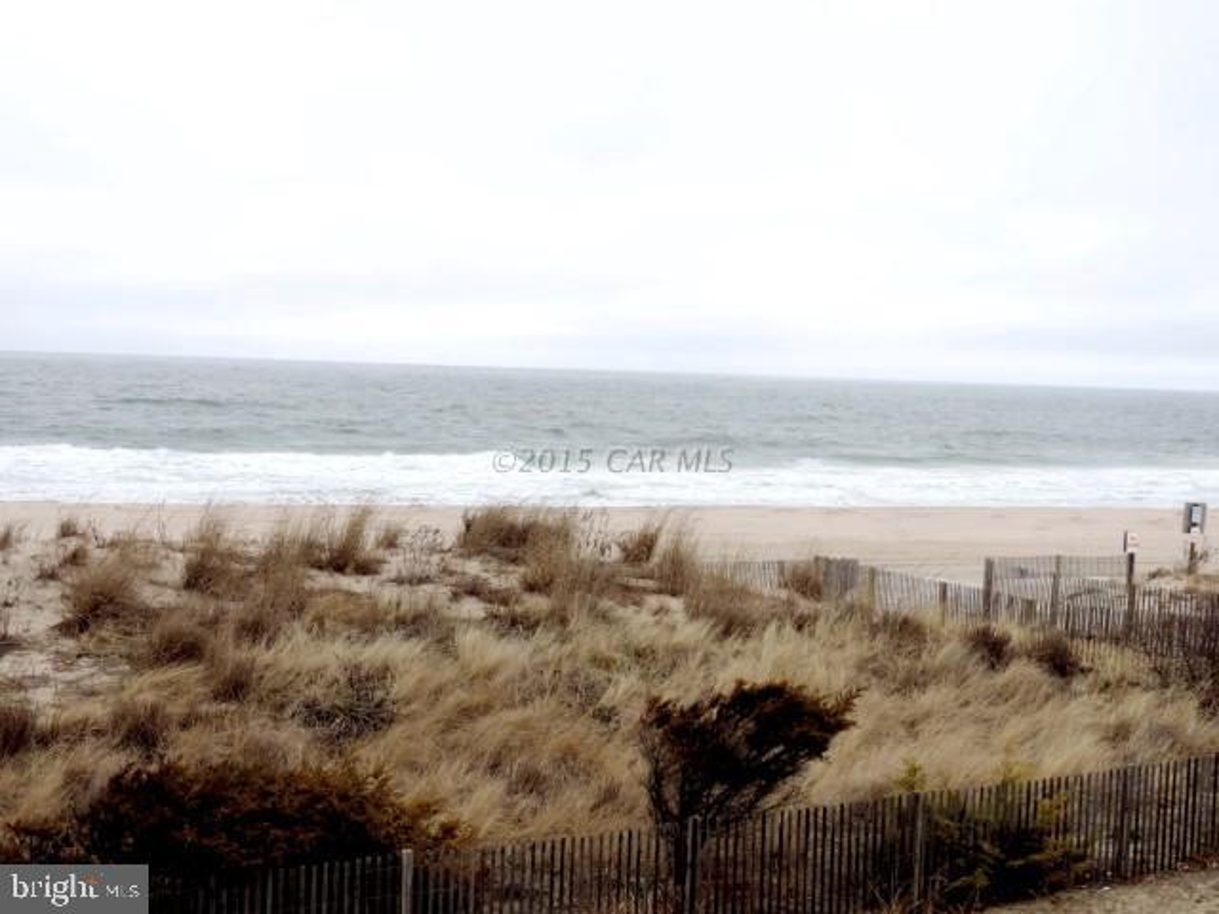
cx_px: 610
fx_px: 1655
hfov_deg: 40.4
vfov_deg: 30.9
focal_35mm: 47
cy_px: 457
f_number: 3.5
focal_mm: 8.3
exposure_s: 1/1250
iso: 110
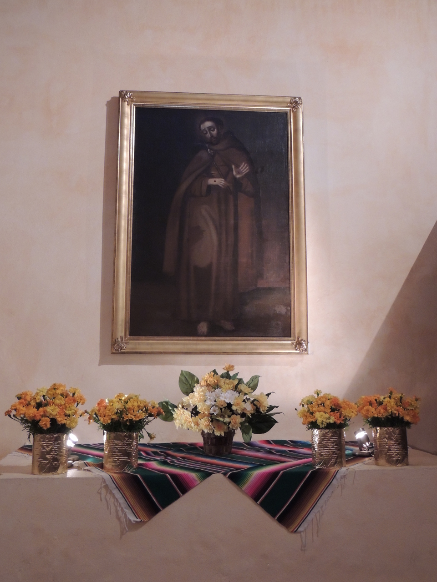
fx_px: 555
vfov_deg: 55.4
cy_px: 291
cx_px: 218
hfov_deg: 42.9
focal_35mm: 33
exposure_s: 1/13
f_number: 3.2
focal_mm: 5.8
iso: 640
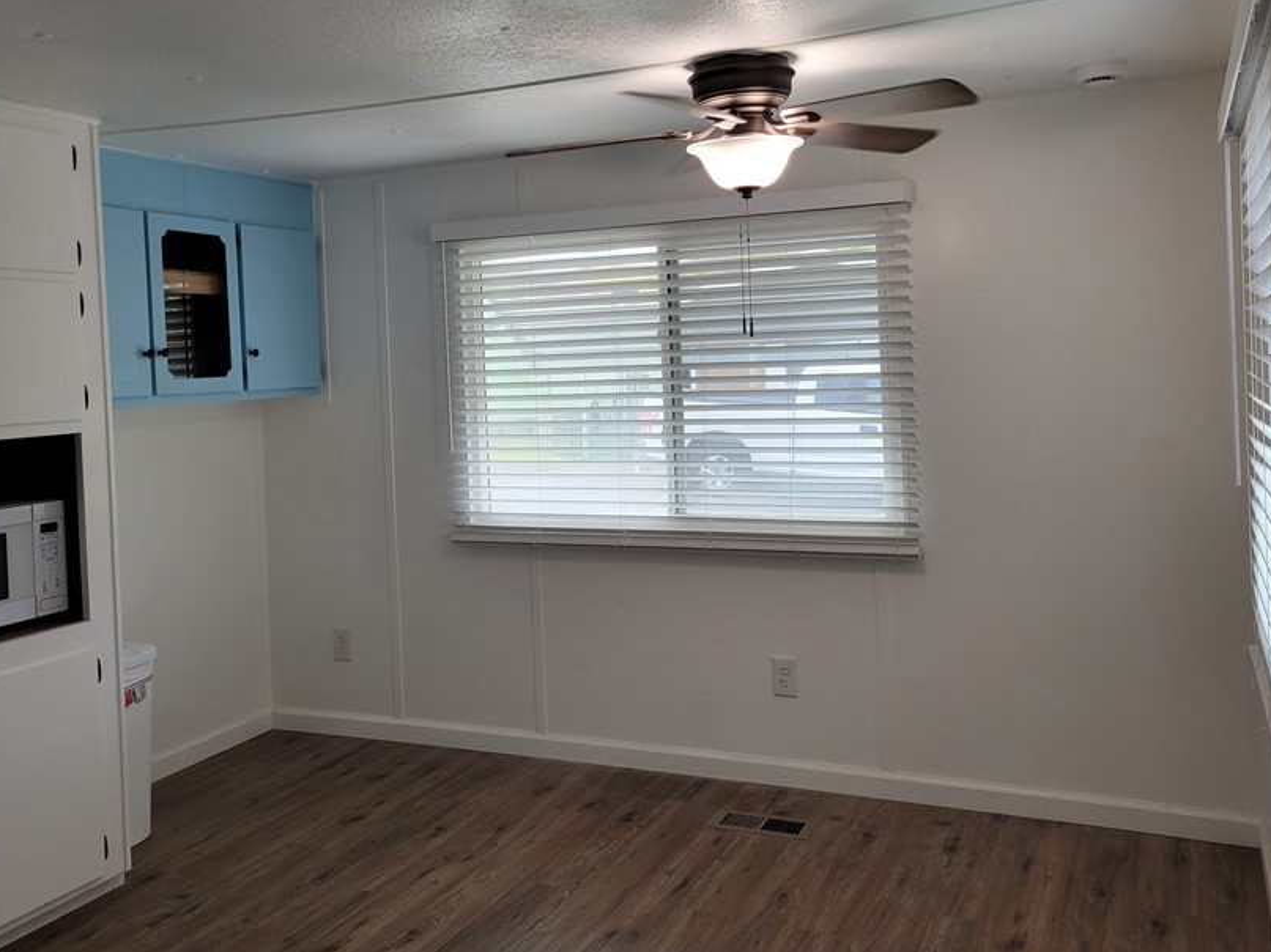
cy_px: 412
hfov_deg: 55.4
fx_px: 1211
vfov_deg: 42.8
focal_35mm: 33
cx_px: 636
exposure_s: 1/120
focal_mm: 5.4
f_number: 1.8
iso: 64
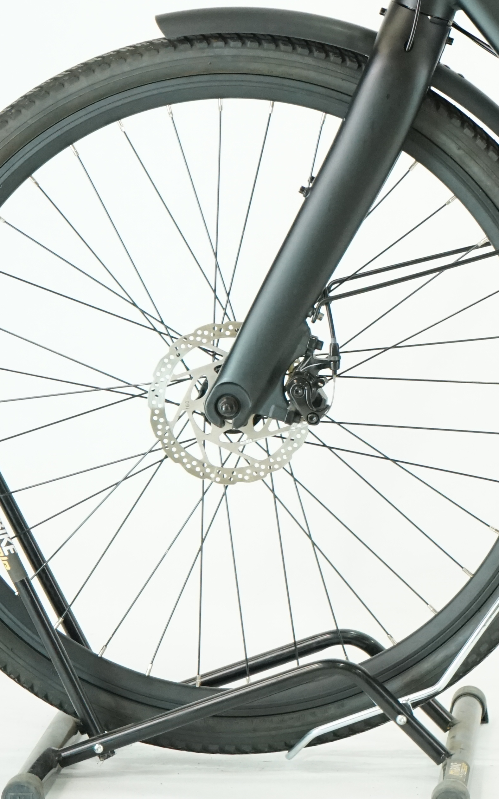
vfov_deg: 12.6
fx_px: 3590
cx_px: 805
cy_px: 170
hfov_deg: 7.8
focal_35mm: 165
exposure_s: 1/200
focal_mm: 68
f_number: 5.6
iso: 2500
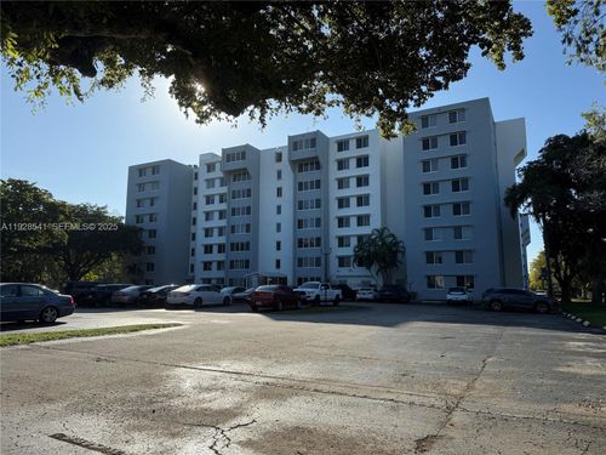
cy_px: 228
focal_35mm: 24
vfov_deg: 56.8
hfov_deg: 71.6
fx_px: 420
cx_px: 303
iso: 125
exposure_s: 1/7353
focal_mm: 6.76
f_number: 1.78
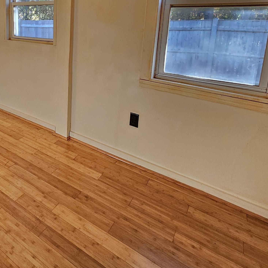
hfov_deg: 60.8
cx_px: 62
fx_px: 210
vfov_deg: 60.9
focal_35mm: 24
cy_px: 63
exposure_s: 1/60
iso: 250
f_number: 2.2
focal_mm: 2.2
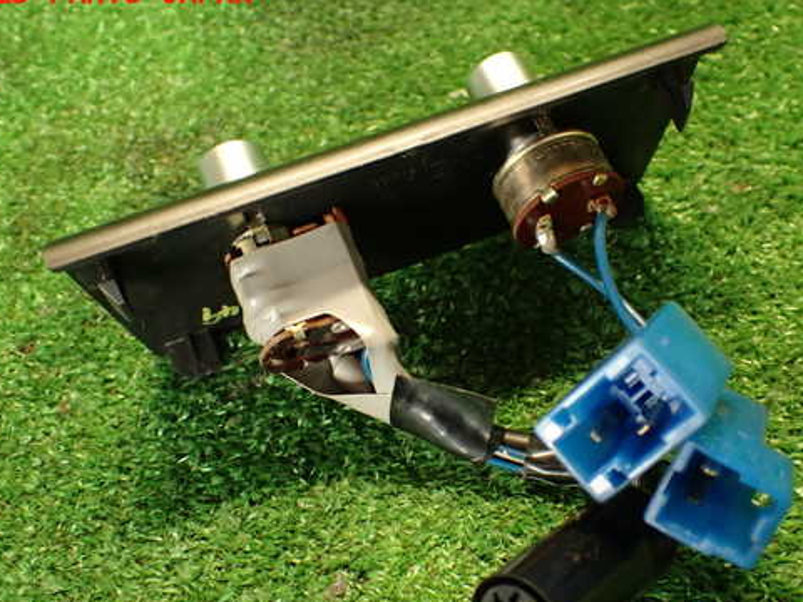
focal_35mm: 40
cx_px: 450
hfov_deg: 46.7
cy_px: 348
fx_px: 928
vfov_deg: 35.9
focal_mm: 5.79
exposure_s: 1/30
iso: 500
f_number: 2.4
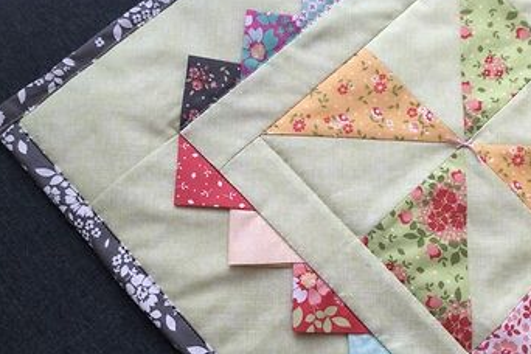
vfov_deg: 39.9
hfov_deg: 57.2
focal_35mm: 33
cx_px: 267
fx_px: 487
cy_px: 162
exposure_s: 1/30
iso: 32
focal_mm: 3.3
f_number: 2.4
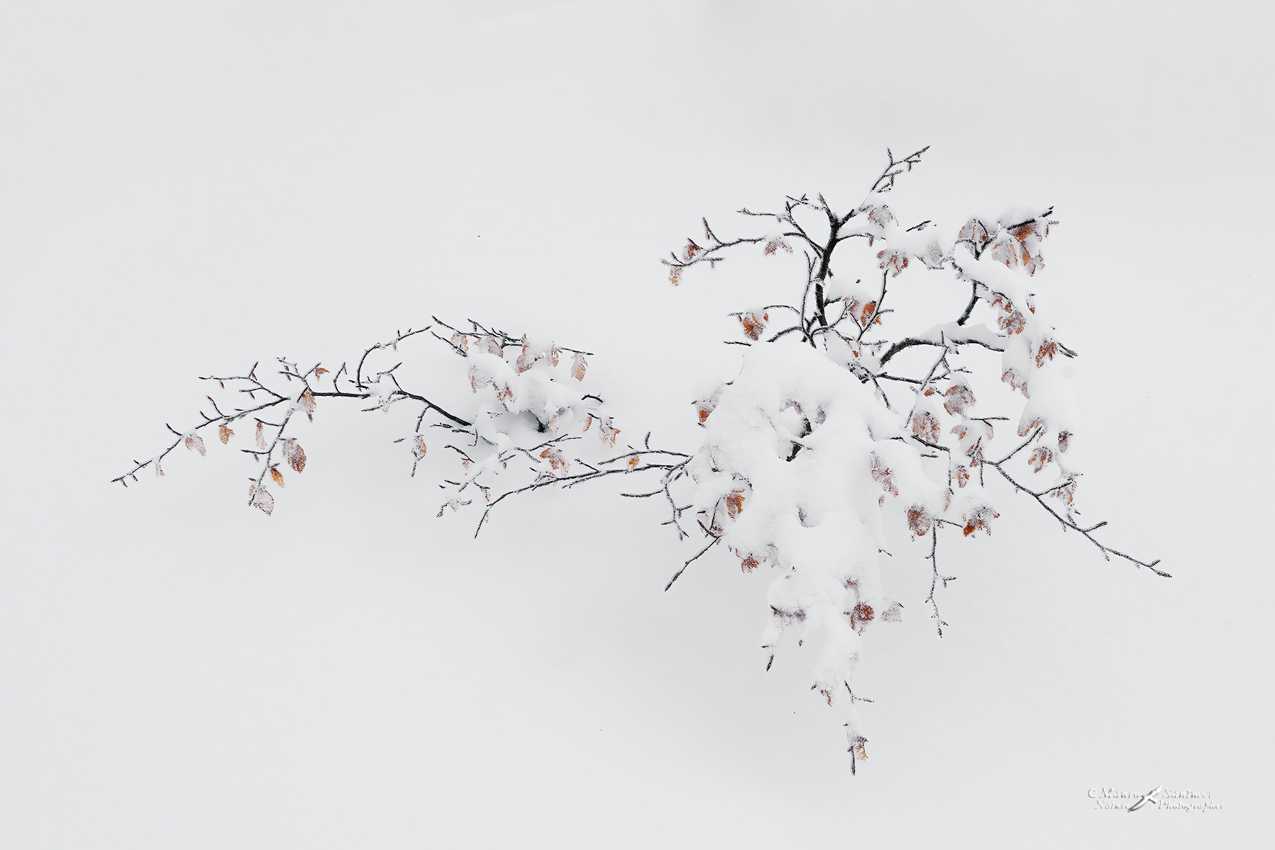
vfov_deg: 29.9
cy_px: 425
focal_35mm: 45
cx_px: 638
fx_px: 1594
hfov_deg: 43.6
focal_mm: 45
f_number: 11
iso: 320
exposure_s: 1/200
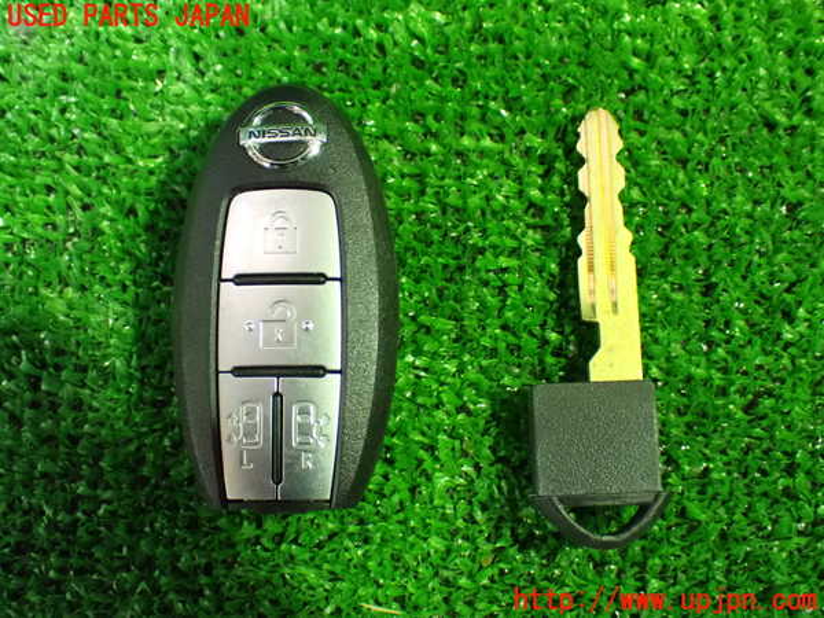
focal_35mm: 44
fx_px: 1047
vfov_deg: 32.9
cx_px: 412
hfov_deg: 42.9
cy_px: 309
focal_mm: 7.84
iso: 1600
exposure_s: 1/30
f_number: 2.9
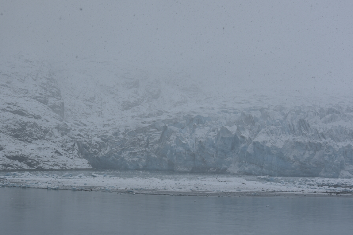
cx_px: 122
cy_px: 129
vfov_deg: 15.2
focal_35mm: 90
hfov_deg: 22.5
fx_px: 883
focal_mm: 68
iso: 100
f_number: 8
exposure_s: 1/250
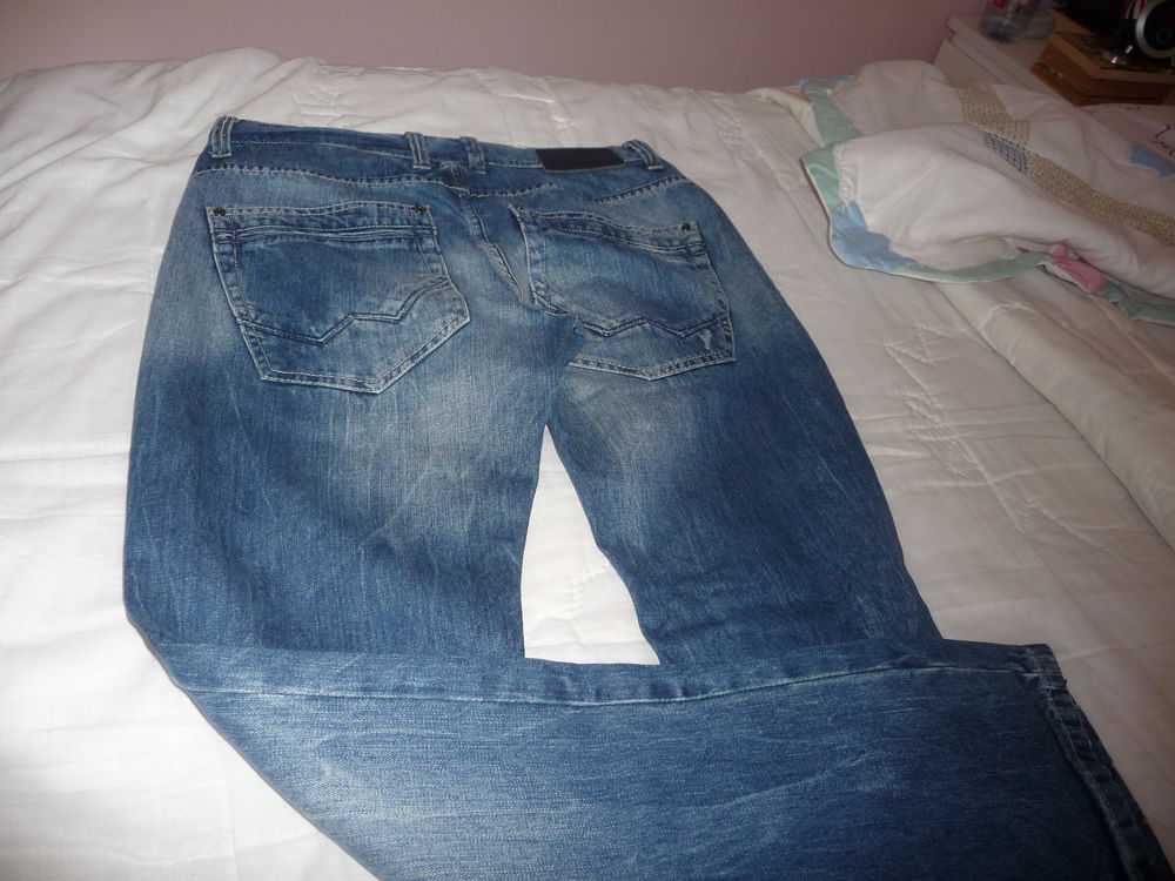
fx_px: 950
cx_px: 588
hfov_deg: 63.4
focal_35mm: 28
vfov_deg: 49.7
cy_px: 440
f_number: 3.3
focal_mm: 4.7
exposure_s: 1/30
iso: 100
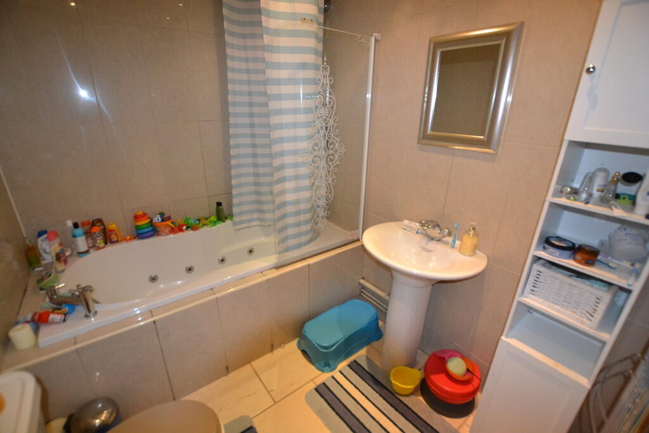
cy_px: 216
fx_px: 270
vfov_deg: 77.3
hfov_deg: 100.4
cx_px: 324
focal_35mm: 15
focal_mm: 10
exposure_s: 1/60
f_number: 3.5
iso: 2000
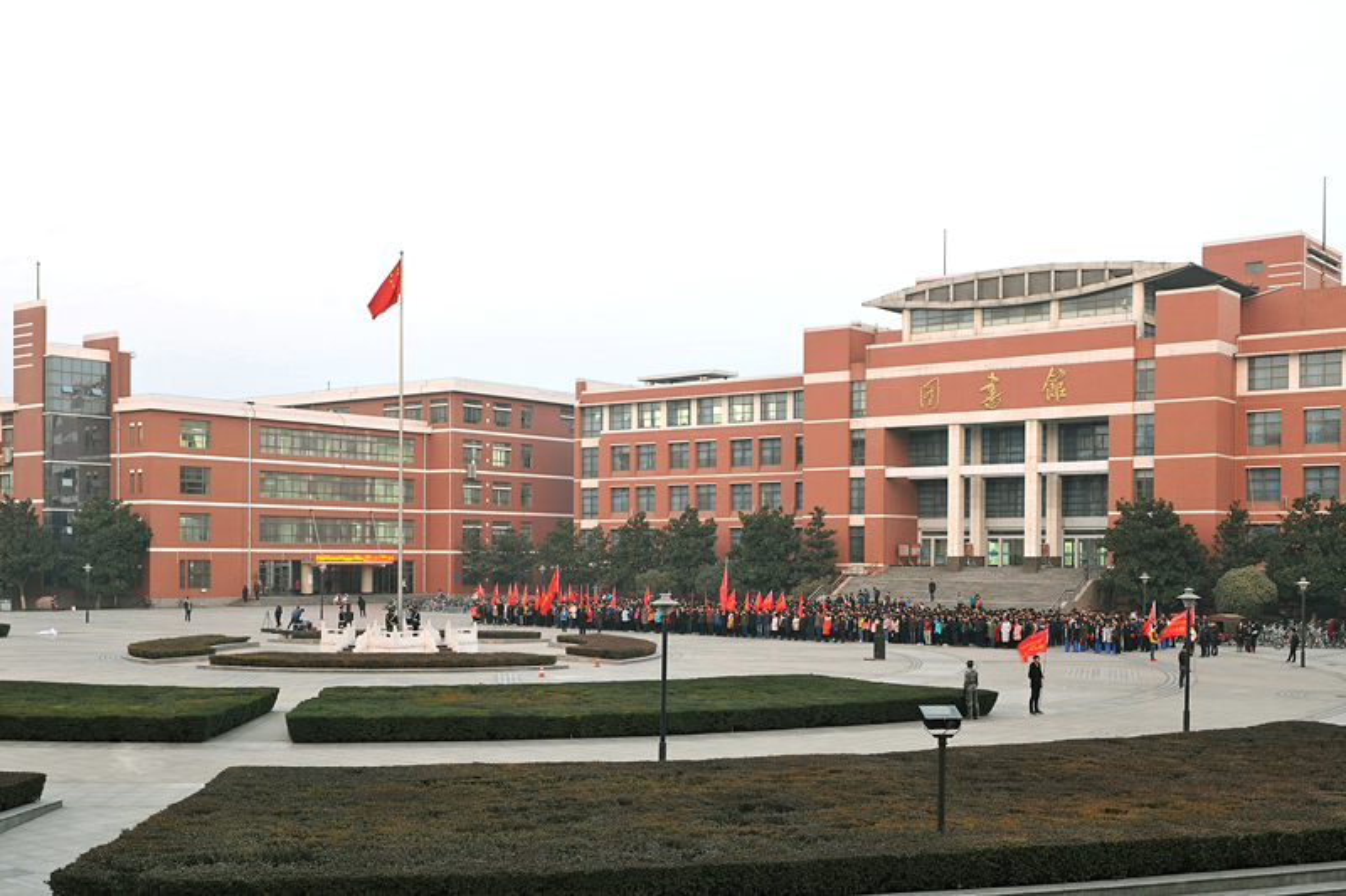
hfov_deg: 58.7
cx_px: 673
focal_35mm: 32
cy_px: 448
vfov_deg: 41.1
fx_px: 1196
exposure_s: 1/5
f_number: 8
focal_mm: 32
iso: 200
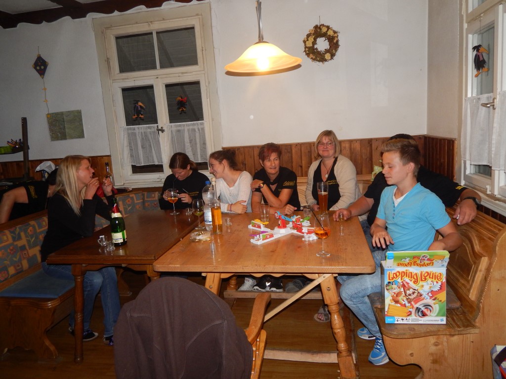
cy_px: 190
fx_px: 365
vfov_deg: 54.9
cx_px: 253
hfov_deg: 69.4
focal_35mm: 25
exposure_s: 1/30
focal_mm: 4.5
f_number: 3.1
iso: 200
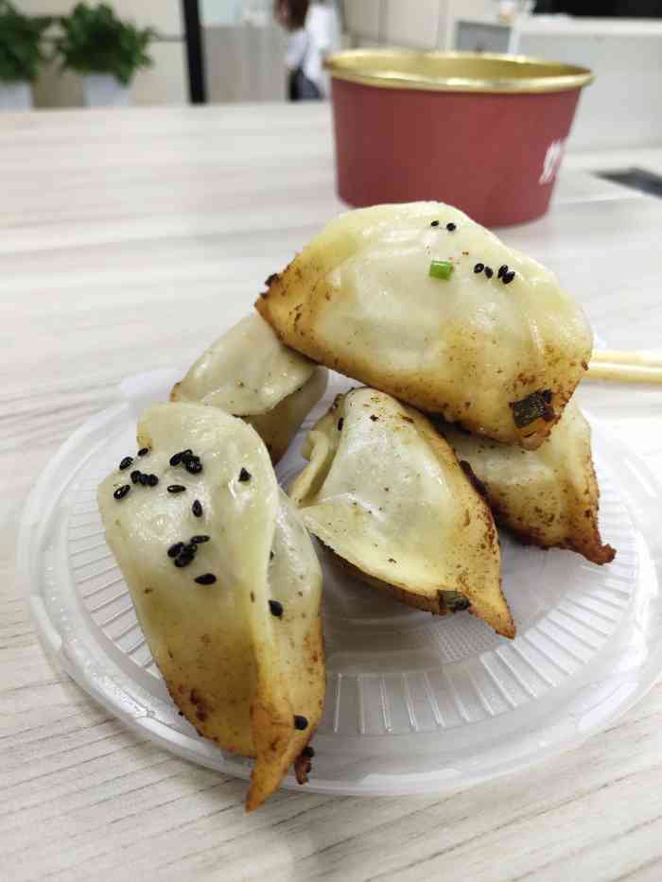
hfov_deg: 48.2
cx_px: 331
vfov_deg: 61.7
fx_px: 739
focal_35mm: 29
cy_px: 441
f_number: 1.8
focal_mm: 4.27
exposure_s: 1/50
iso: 280
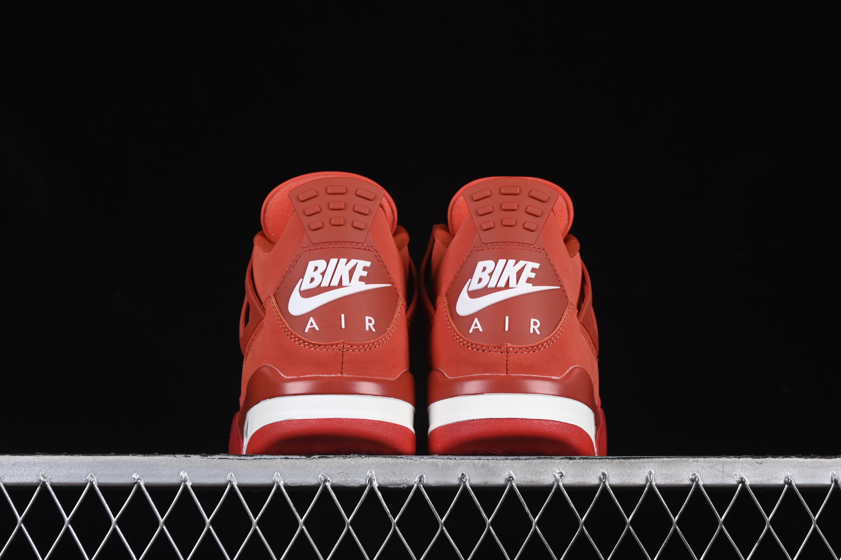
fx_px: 1752
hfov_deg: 27.0
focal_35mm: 75
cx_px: 420
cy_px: 280
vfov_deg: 18.2
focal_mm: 50
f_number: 7.1
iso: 160
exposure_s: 1/60
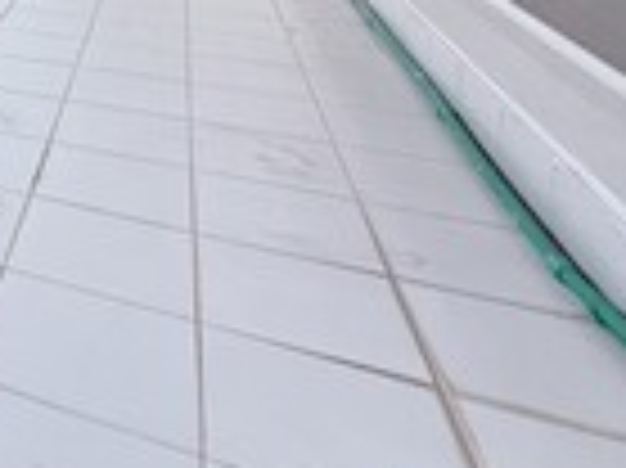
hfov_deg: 29.4
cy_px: -205
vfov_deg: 25.2
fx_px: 831
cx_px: -263
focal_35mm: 46
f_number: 2.2
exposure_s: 1/99
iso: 320
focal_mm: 2.22
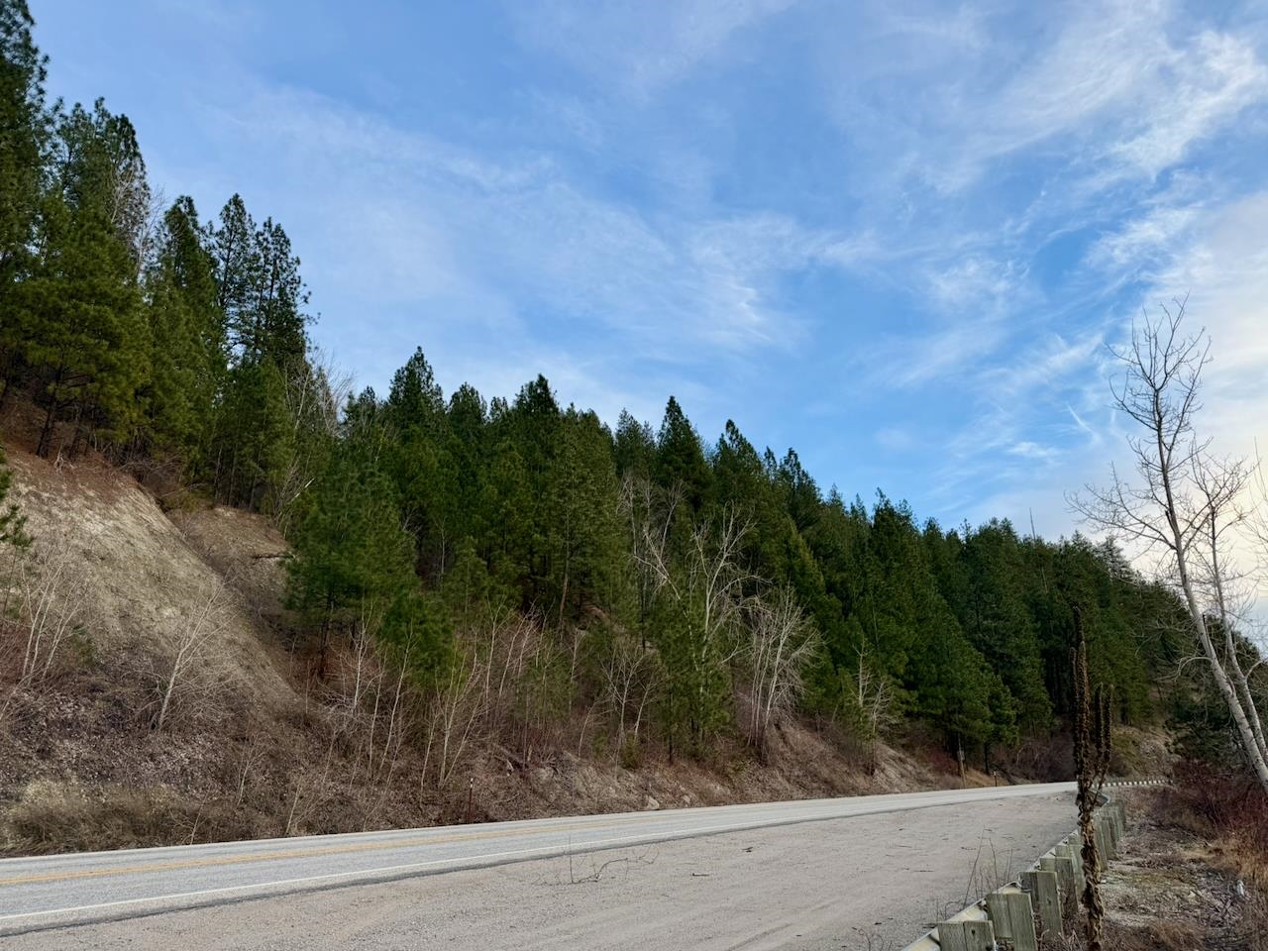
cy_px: 476
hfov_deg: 71.6
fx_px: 879
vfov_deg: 56.8
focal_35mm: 24
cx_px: 634
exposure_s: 1/689
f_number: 1.78
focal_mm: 6.76
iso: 80
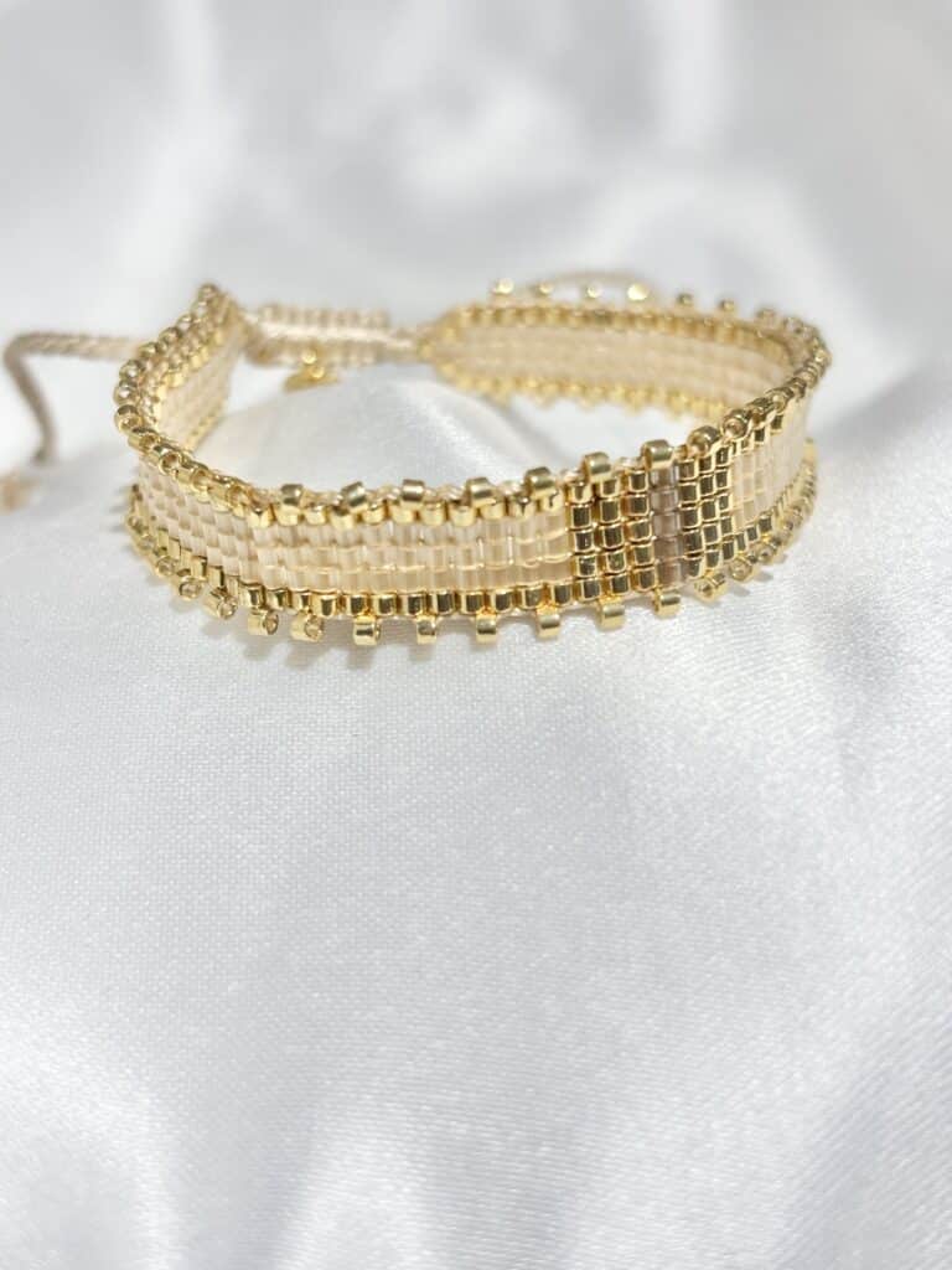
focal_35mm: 52
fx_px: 1907
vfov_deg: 36.8
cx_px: 476
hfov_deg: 28.0
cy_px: 635
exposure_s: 1/320
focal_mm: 5.96
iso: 32
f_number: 1.6
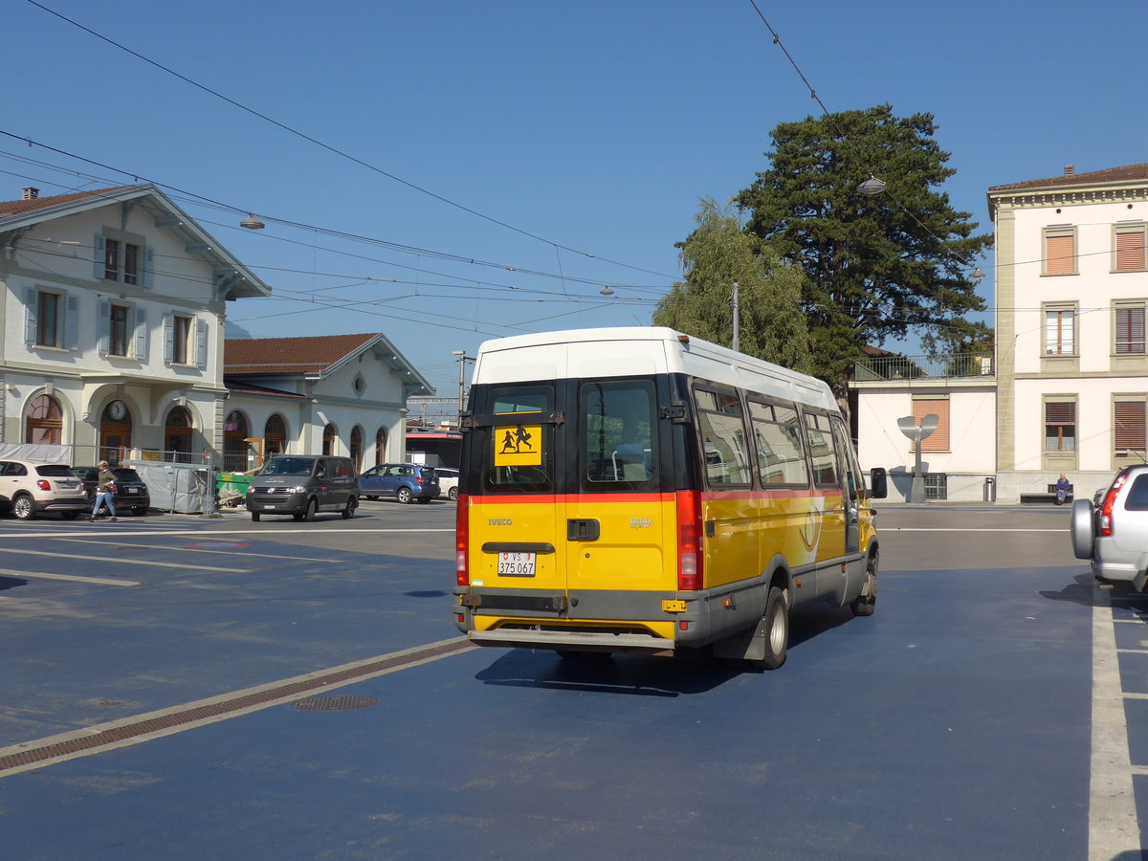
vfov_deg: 39.7
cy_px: 430
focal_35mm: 36
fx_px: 1194
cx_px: 574
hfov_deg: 51.4
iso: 80
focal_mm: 7.5
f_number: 3.2
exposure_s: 1/2000
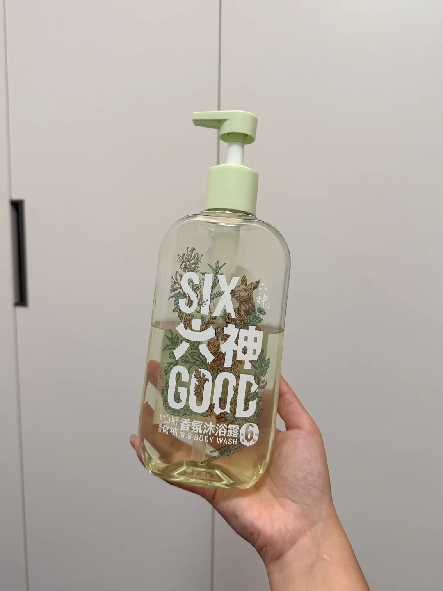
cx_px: 222
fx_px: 410
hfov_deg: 56.8
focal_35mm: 24
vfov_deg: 71.6
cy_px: 296
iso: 125
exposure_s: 1/100
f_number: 1.78
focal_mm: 6.86
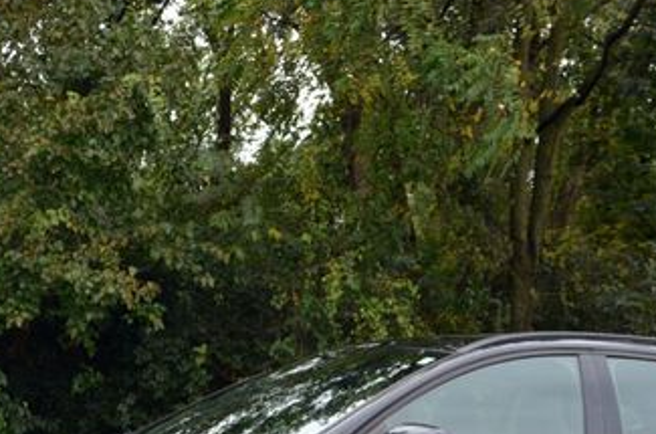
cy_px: 363
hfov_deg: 28.5
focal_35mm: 71
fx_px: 1291
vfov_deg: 18.9
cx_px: 359
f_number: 5.6
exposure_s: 1/125
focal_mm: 24
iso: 200
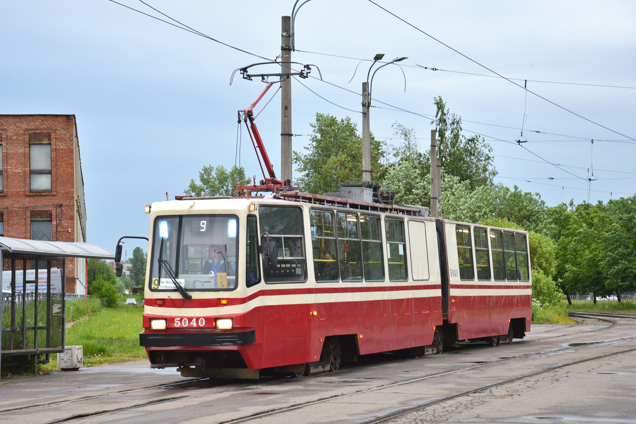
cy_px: 212
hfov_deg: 23.4
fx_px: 1537
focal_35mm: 87
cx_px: 318
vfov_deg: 15.7
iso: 400
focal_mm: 58
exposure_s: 1/60
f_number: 5.6
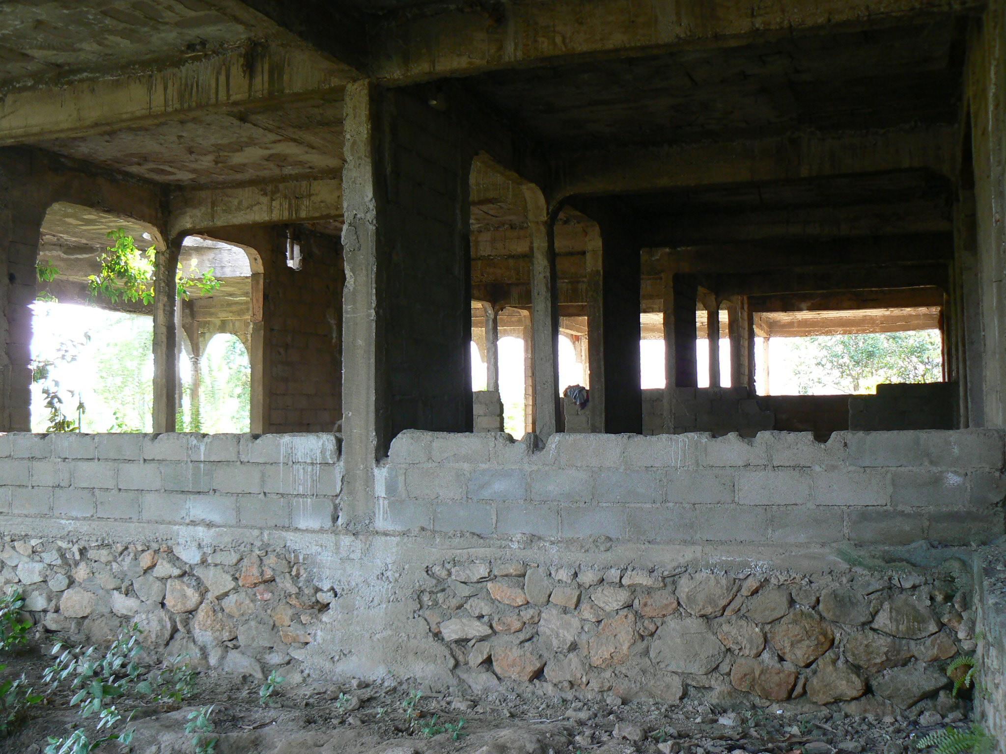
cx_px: 503
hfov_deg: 51.4
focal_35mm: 36
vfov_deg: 39.7
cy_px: 377
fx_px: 1046
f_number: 2.8
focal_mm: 6
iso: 100
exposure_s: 1/30
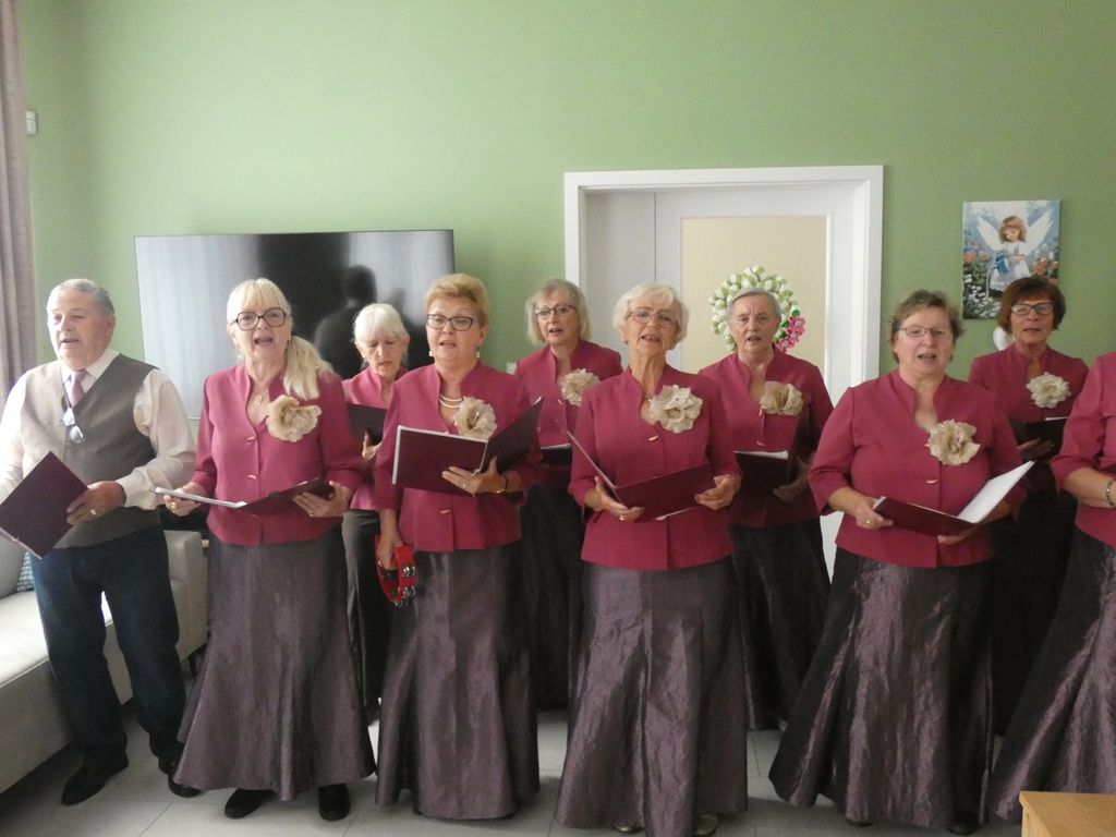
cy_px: 418
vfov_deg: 45.4
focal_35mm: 31
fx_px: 999
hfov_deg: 58.4
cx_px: 558
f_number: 3.3
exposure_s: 1/80
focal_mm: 5.5
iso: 1600
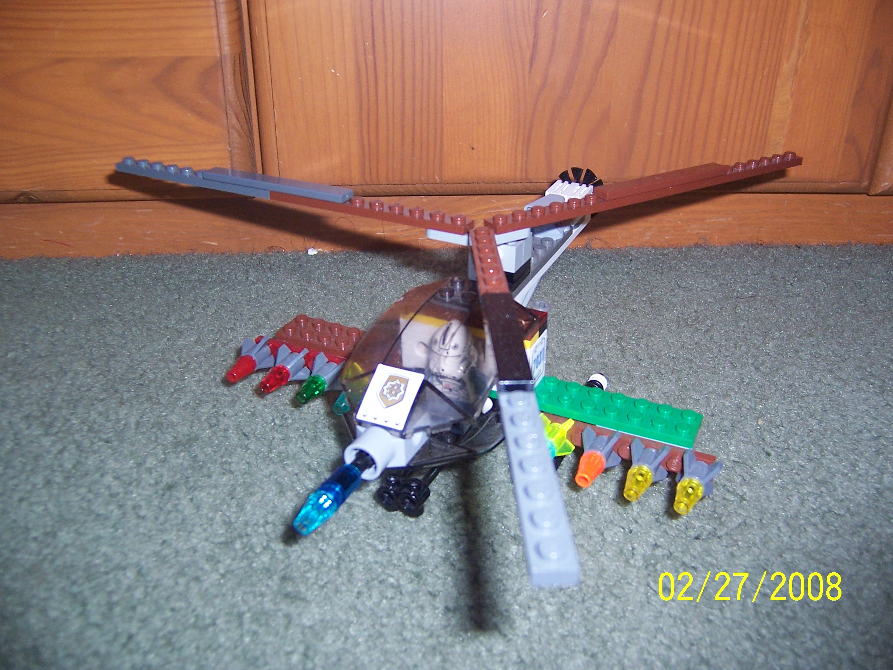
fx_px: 851
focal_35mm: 33
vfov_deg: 42.9
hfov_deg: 55.4
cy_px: 335
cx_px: 446
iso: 140
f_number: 2.8
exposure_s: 1/60
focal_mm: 5.5
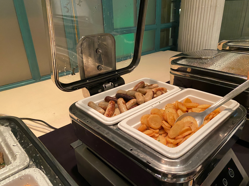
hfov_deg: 67.3
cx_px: 124
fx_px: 187
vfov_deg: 53.1
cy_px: 93
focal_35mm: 26
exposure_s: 1/50
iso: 400
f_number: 1.8
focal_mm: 4.25
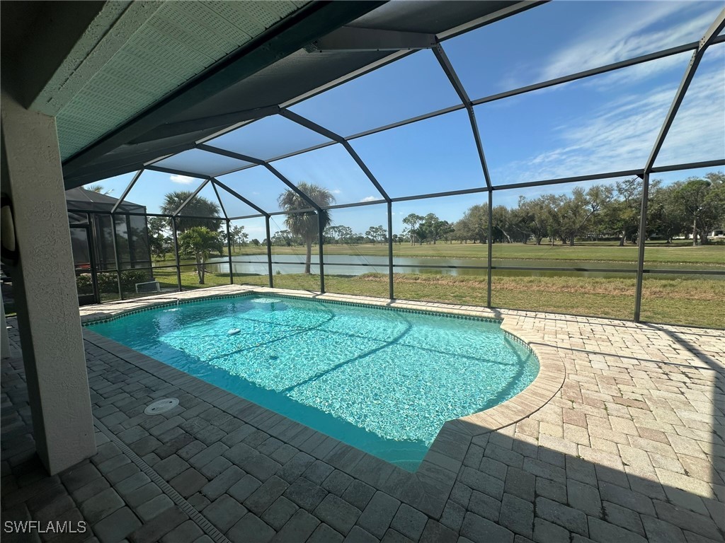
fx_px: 293
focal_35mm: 14
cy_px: 272
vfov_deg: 85.7
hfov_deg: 102.1
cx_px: 362
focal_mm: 2.22
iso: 40
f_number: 2.2
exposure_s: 1/1689
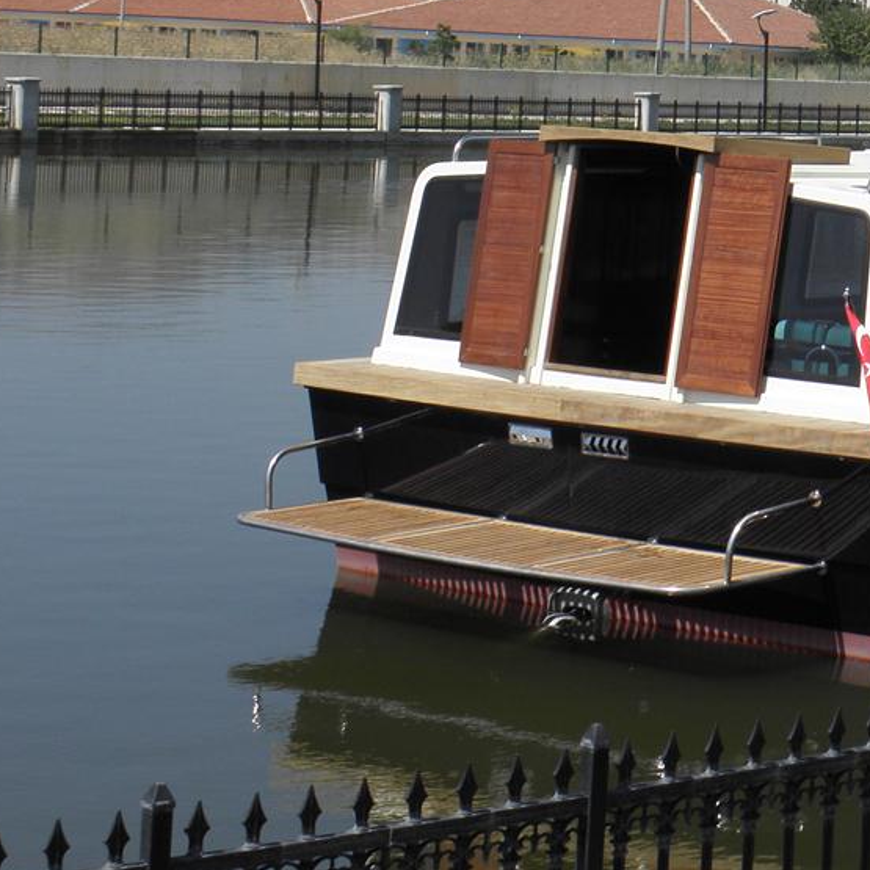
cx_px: 1055
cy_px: 49
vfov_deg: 14.7
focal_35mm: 117
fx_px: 3327
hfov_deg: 14.4
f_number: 5.6
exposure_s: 1/320
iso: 64
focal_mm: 9.22
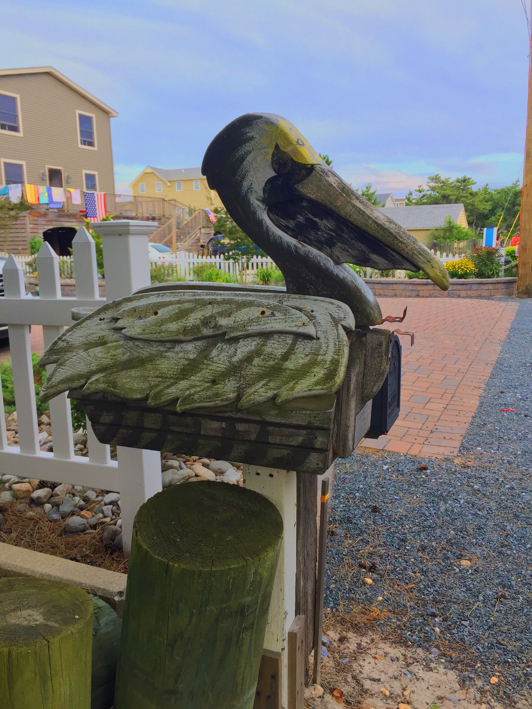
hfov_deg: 48.2
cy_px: 354
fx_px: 594
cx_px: 266
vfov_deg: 61.7
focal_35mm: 29
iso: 50
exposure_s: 1/120
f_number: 2.2
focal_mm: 4.15
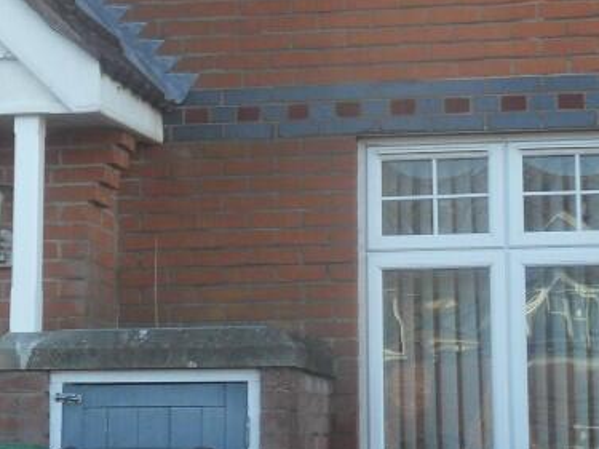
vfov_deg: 12.0
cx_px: 331
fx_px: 2128
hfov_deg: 16.0
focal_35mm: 123
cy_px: 176
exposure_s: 1/125
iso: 80
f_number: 4.2
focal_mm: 7.9
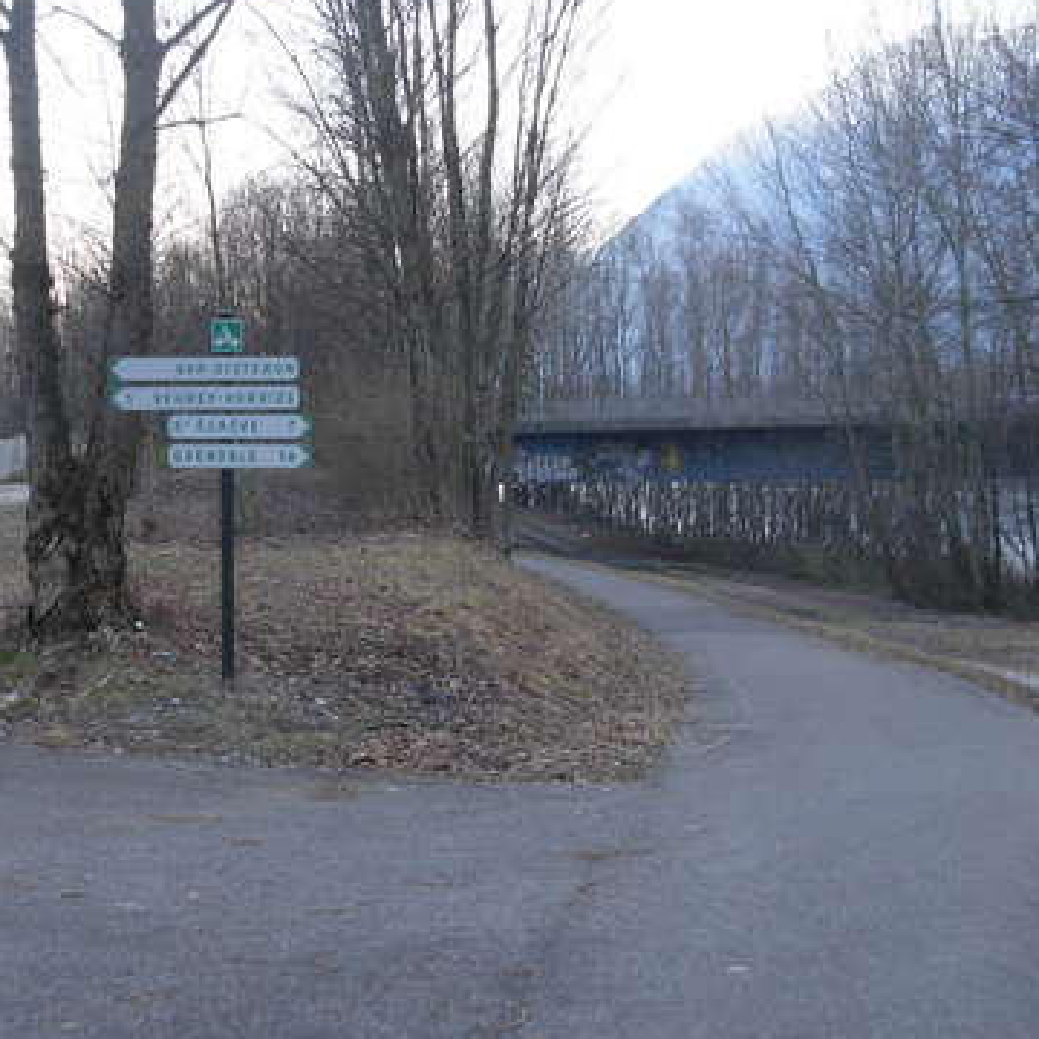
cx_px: 257
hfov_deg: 30.0
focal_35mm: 56
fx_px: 1902
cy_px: 494
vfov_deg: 30.6
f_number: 2.9
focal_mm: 6.3
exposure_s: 1/124
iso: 79
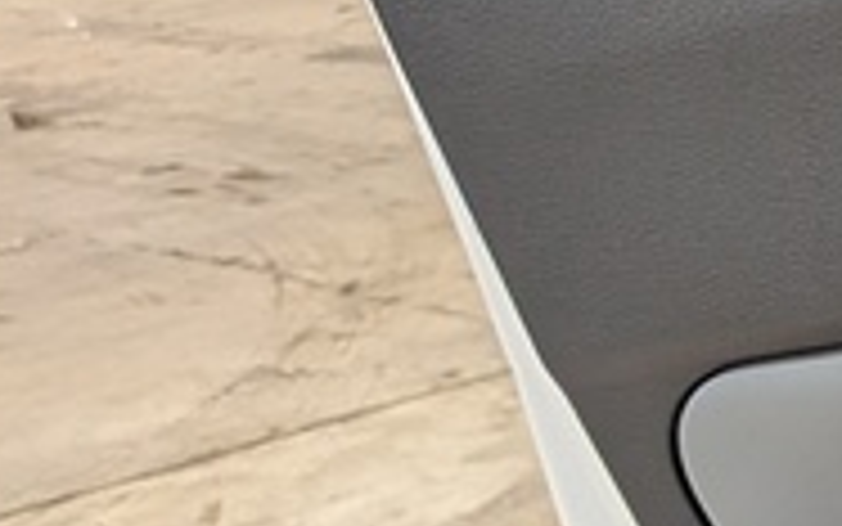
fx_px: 3191
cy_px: 742
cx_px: 2238
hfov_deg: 11.4
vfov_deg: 9.2
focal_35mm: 139
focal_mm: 4.53
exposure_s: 1/100
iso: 118
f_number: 1.7
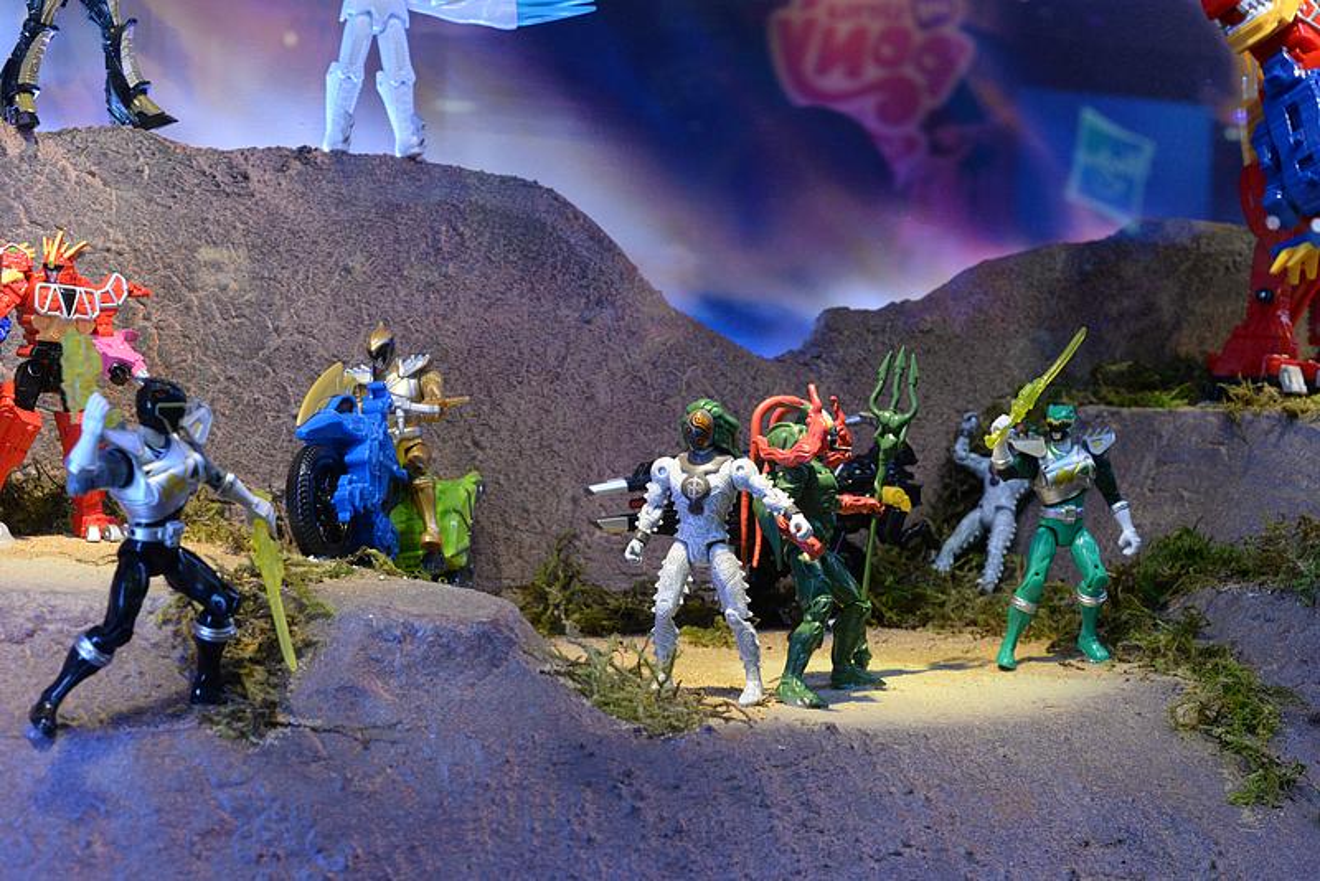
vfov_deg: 27.0
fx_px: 1834
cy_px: 440
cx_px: 660
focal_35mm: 50
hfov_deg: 39.6
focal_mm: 50
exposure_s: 1/100
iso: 3200
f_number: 9
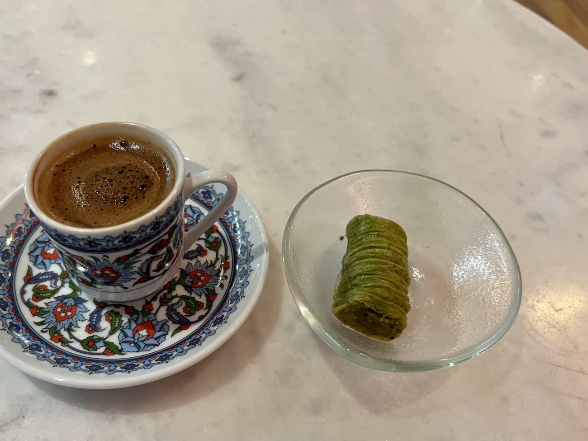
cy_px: 239
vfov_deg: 46.7
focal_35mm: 30
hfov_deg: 59.8
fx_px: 510
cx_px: 261
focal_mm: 5.7
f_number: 1.5
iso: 200
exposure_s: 1/60
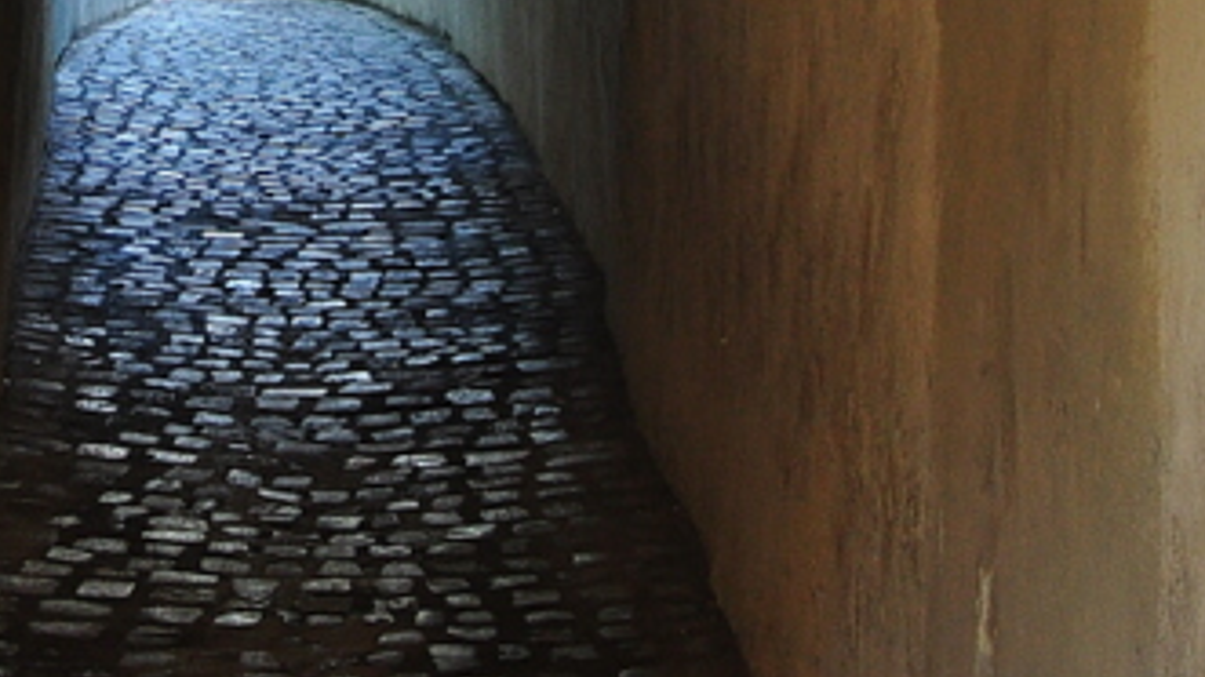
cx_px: 171
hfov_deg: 17.0
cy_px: -104
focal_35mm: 125
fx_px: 3993
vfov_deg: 9.6
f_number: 3.8
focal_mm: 22
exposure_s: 1/50
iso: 400
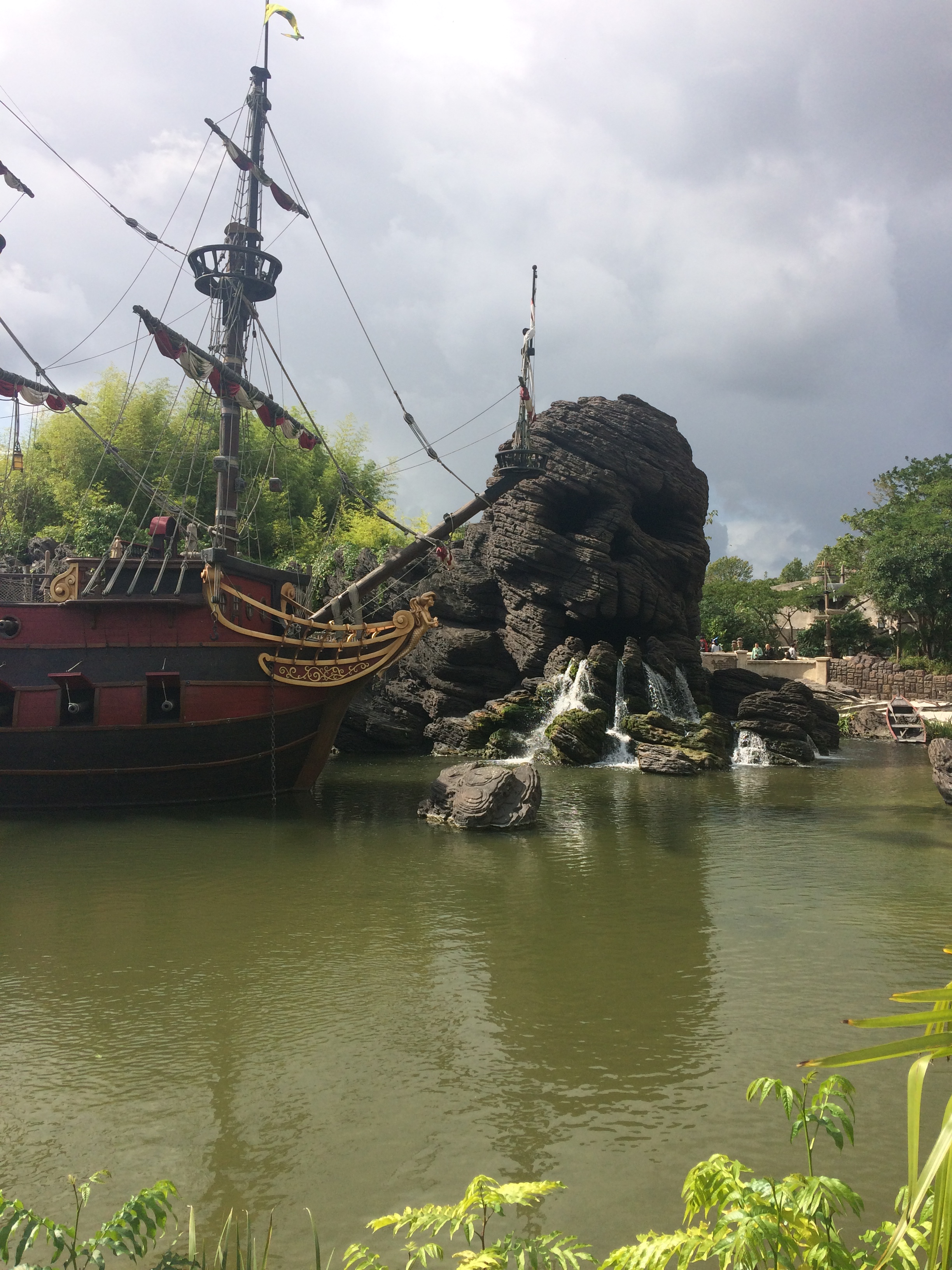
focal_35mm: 29
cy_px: 635
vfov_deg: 61.7
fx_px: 1063
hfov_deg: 48.2
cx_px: 476
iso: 32
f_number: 2.2
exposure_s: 1/2160
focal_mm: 4.15
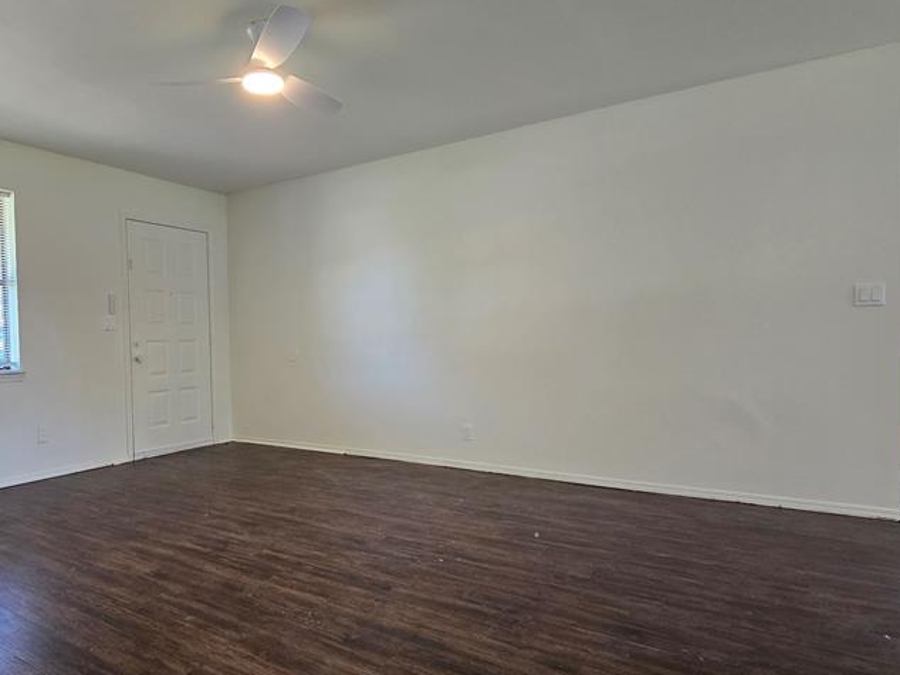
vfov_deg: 63.4
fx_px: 546
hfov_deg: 77.1
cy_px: 357
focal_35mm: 21
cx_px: 318
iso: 160
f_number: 2.2
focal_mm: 2.2
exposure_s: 1/60
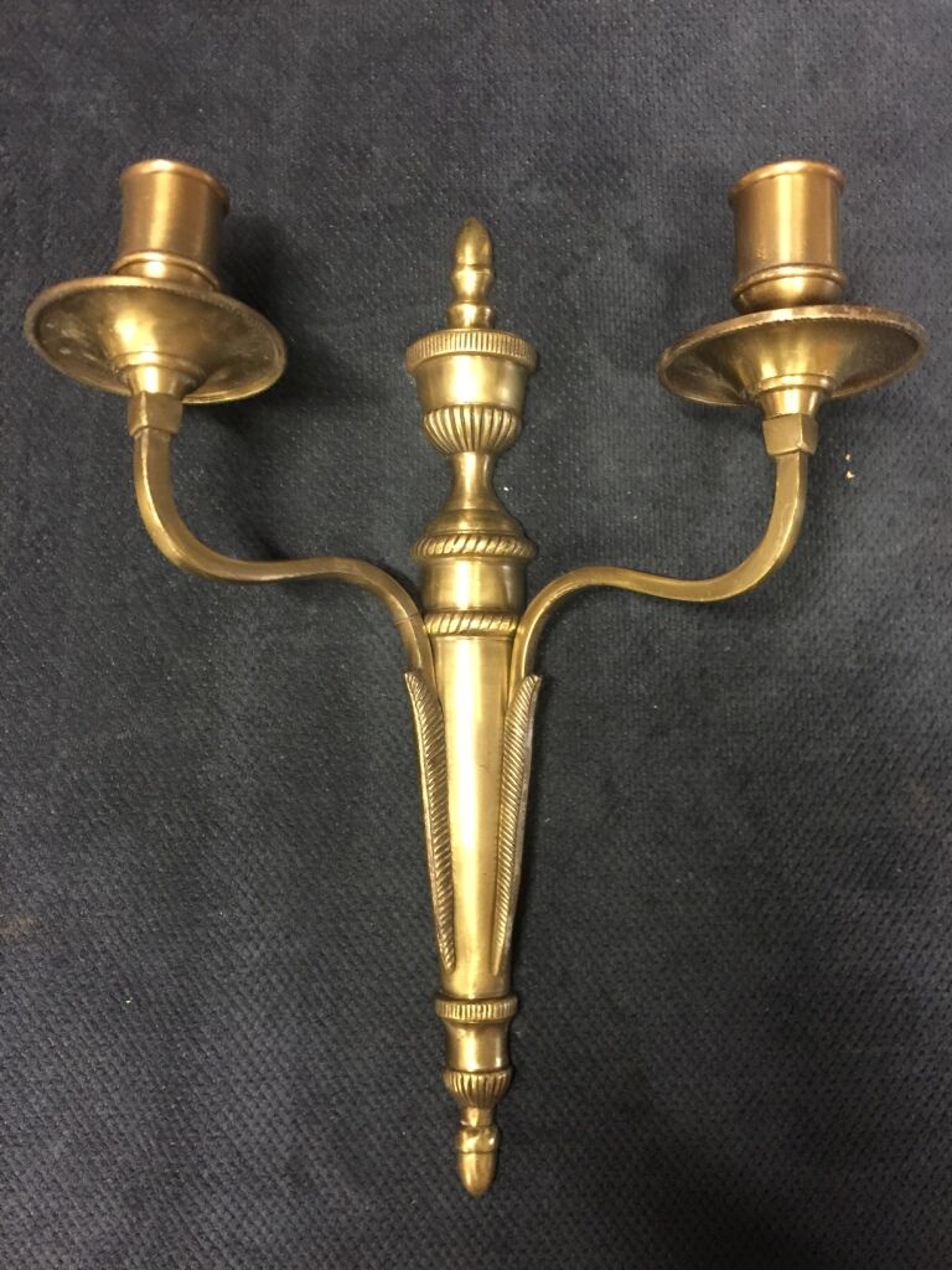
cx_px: 476
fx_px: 1063
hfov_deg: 48.2
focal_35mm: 29
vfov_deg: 61.7
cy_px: 635
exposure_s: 1/8
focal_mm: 4.15
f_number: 2.2
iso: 160
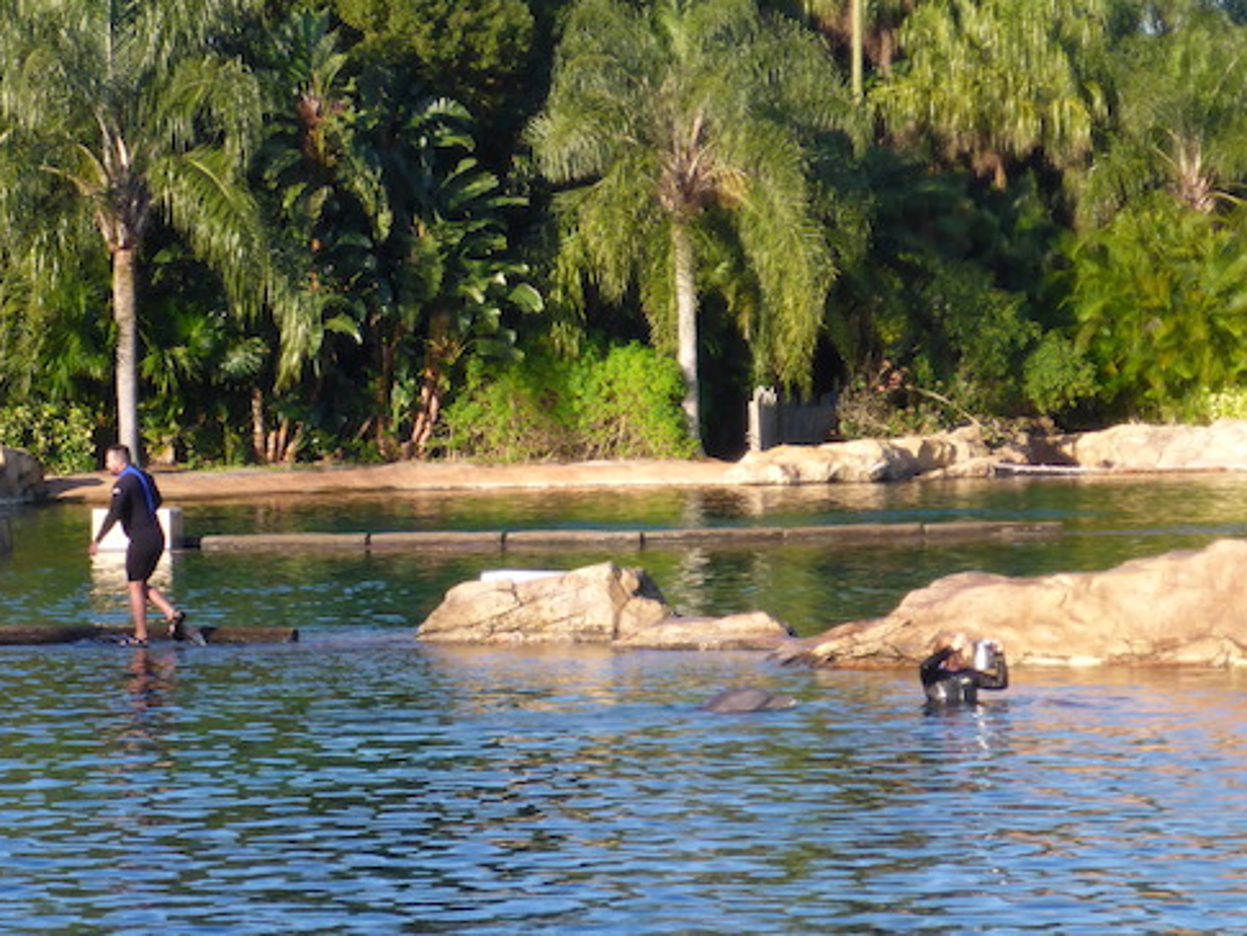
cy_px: 504
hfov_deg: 12.7
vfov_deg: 9.6
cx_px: 585
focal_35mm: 155
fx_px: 5585
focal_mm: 22.8
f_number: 5.9
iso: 400
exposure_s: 1/500
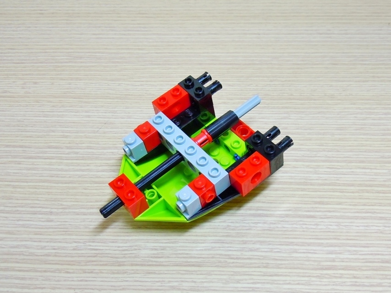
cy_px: 146
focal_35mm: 30
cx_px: 196
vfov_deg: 46.8
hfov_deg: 60.0
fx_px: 339
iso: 200
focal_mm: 5.4
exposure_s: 1/20
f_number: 3.5
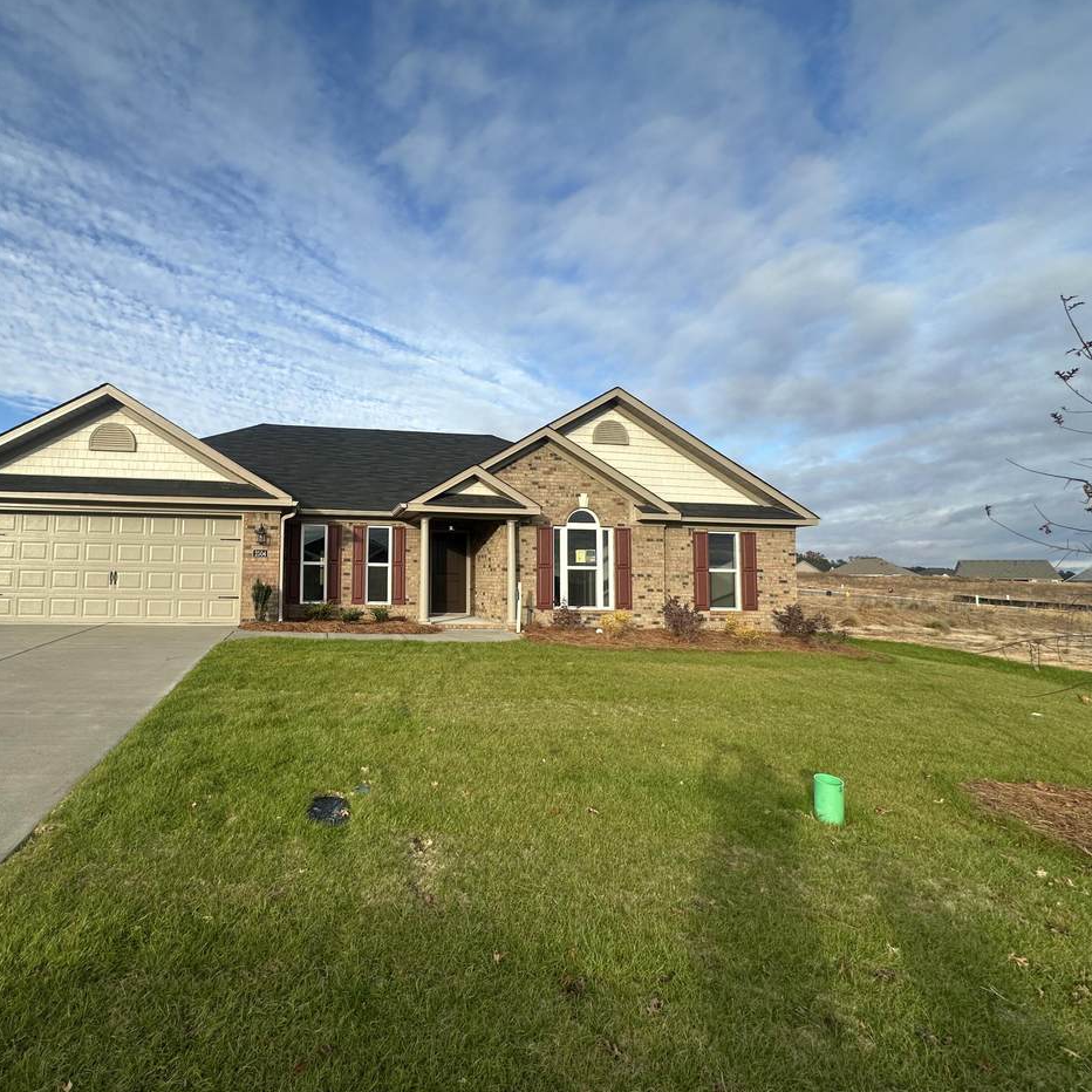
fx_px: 607
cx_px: 389
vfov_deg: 84.0
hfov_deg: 81.9
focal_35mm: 17
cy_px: 539
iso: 50
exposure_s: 1/1147
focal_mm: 2.22
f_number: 2.2
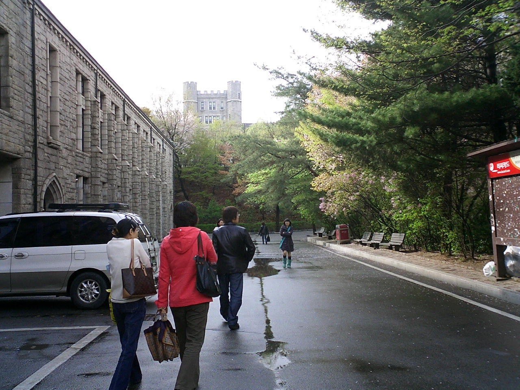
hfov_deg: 50.1
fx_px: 556
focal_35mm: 37
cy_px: 195
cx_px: 260
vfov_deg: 38.7
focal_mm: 5.6
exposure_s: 1/250
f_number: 3.5
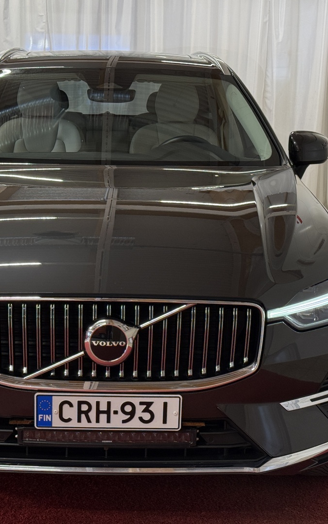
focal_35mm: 68
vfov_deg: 30.2
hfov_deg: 19.1
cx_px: 116
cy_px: 262
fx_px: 973
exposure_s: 1/58
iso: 50
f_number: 1.78
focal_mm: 6.76
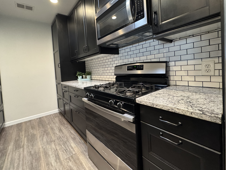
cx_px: 104
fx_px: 104
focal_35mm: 16
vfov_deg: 77.7
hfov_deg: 94.3
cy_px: 74
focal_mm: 2.22
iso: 640
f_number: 2.2
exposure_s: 1/60
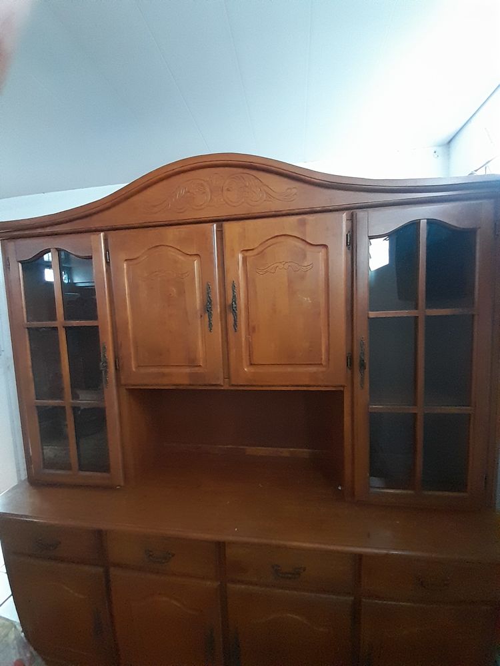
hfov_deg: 89.9
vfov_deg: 106.2
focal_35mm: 13
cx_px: 250
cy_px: 333
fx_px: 250
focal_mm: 1.13
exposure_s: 1/25
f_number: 2.2
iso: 500
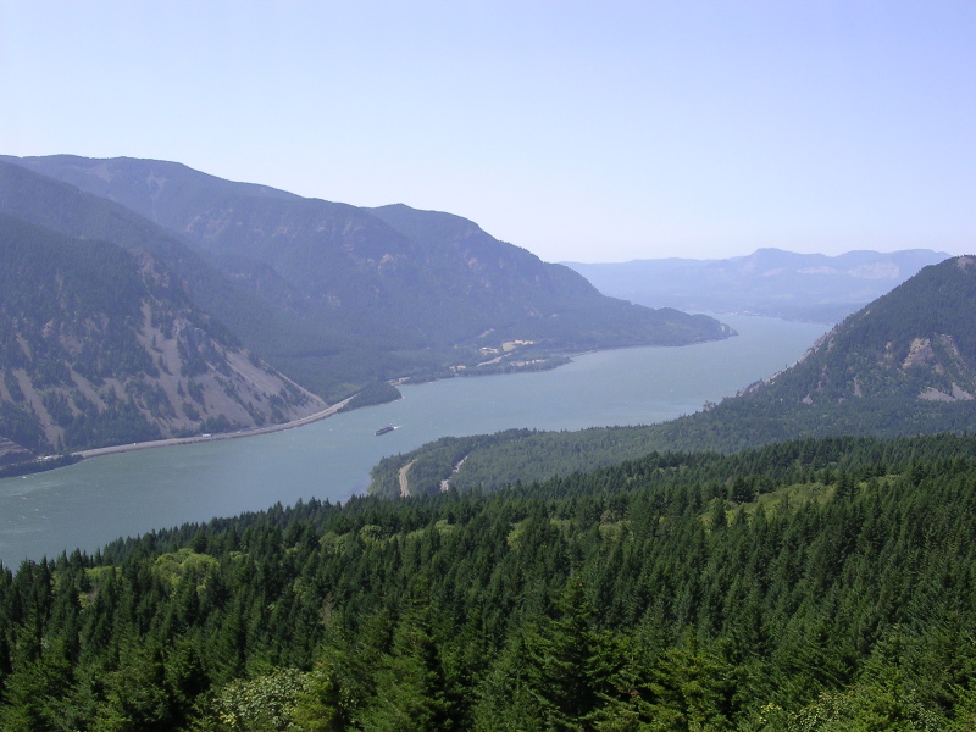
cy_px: 366
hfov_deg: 49.0
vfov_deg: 37.7
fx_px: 1071
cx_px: 488
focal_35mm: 38
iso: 100
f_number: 5.6
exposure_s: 1/196
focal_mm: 5.8
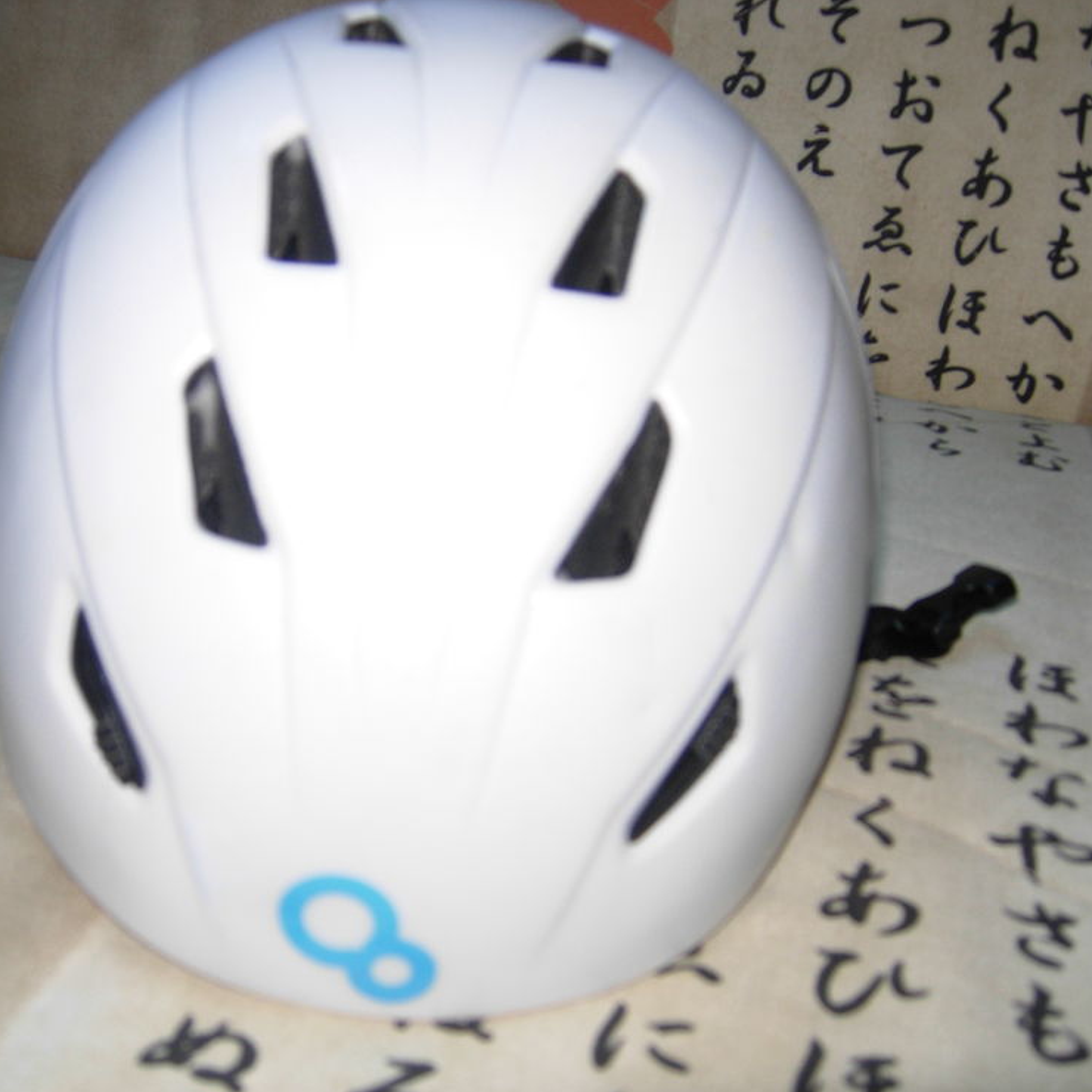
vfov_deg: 39.2
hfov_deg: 39.1
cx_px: 474
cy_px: 550
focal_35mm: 43
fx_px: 1535
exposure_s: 1/45.2
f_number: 2.7
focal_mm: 7.5
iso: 50
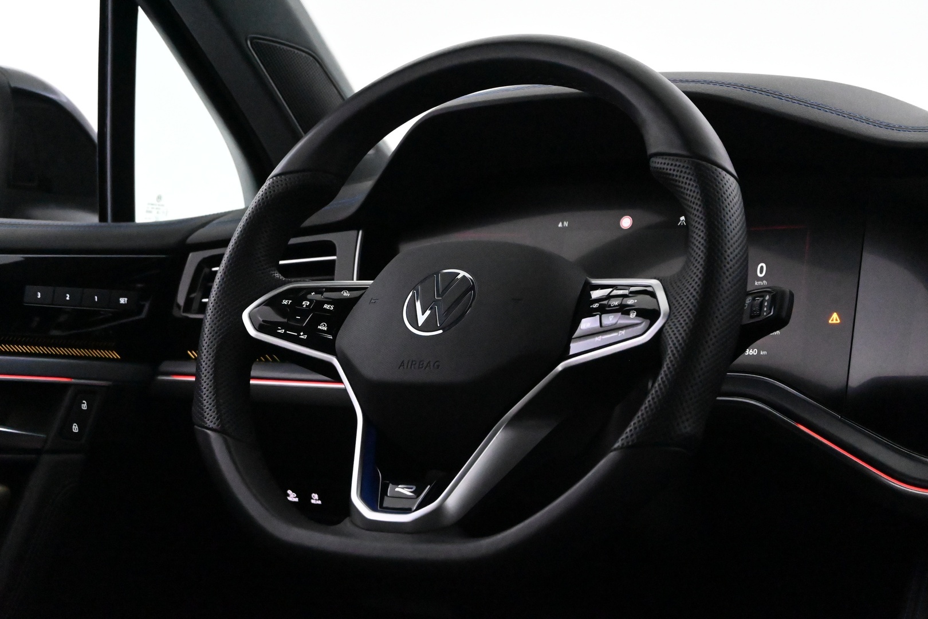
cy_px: 310
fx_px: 1701
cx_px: 464
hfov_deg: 30.5
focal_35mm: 66
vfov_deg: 20.6
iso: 14400
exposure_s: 1/80
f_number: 6
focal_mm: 44
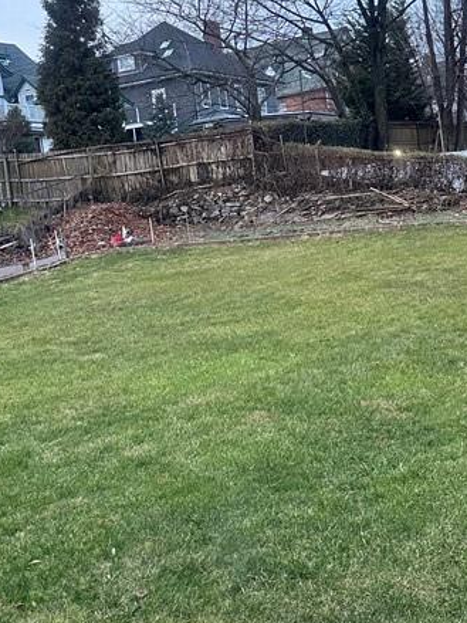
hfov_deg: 26.0
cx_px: 302
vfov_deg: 34.3
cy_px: 270
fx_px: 1008
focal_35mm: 56
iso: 125
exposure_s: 1/121
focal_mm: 6.86
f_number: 1.78
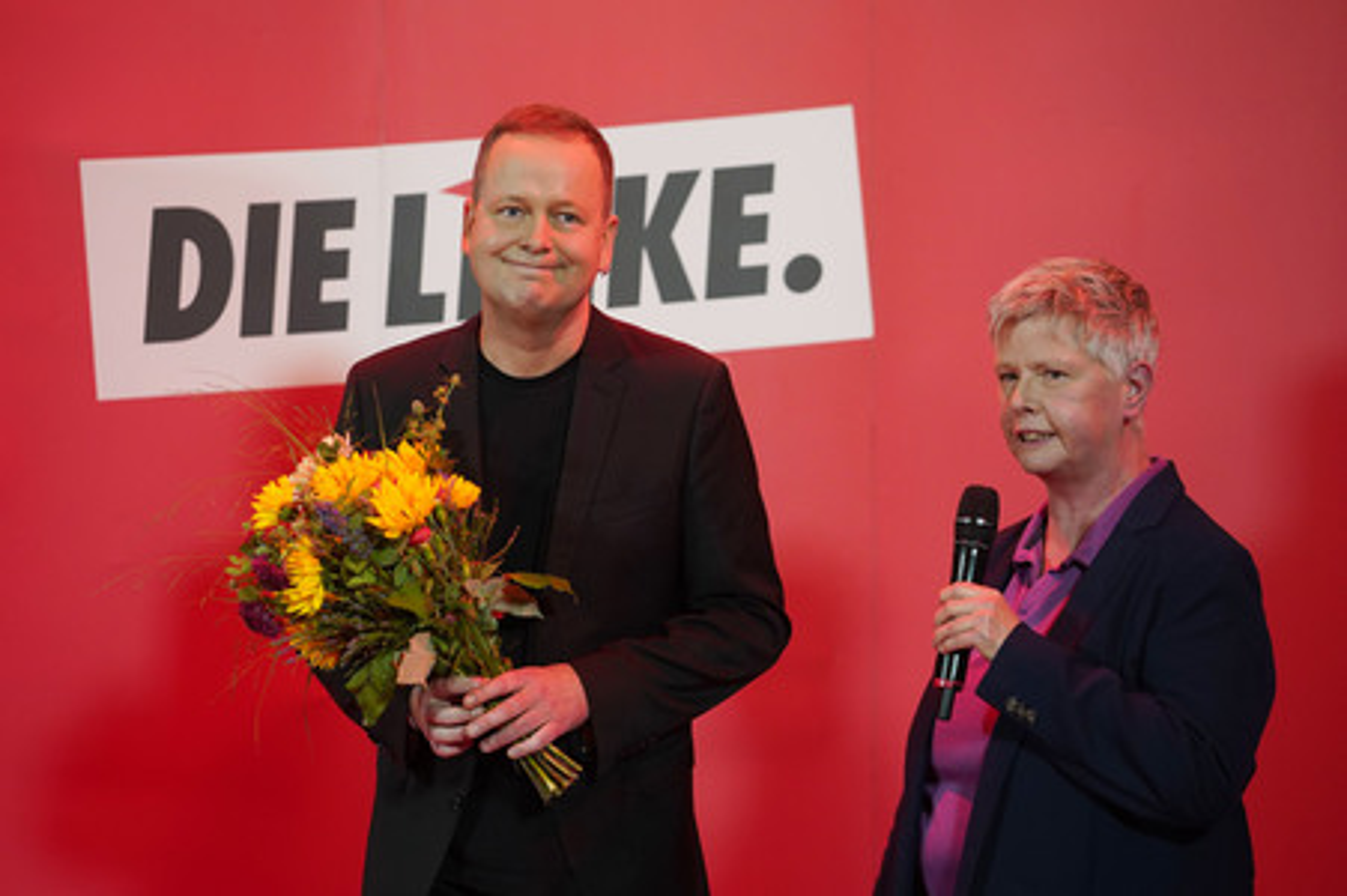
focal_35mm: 85
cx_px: 674
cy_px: 448
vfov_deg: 16.0
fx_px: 3178
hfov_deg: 23.9
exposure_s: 1/250
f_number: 2.8
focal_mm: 85
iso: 2000
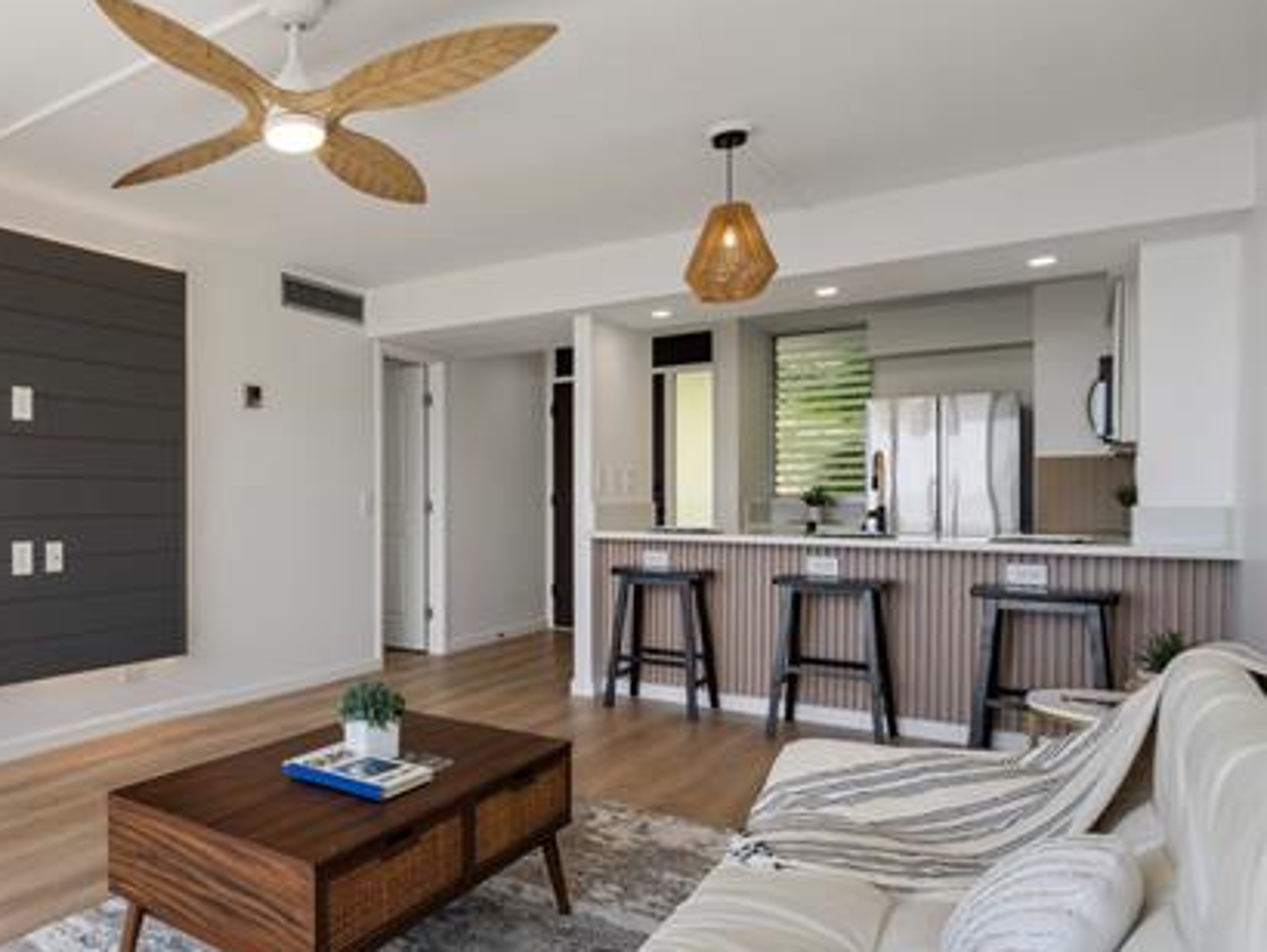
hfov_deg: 66.0
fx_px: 879
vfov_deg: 56.8
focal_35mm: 24
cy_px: 501
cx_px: 281
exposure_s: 1/125
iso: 200
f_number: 8
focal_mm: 16
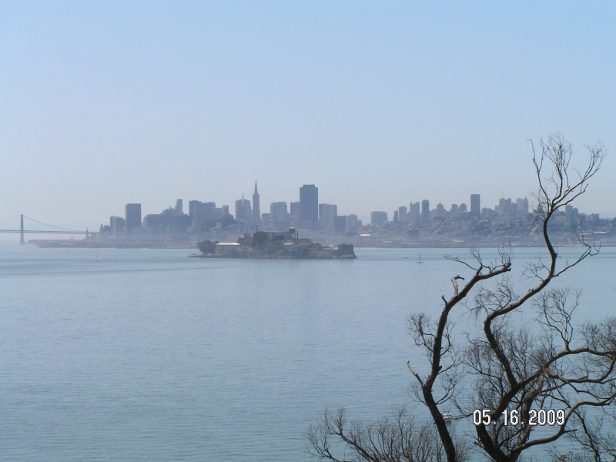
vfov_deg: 14.1
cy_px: 231
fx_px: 1869
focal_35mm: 105
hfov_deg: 18.7
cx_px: 308
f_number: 6.3
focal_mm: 17.5
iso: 50
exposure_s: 1/400
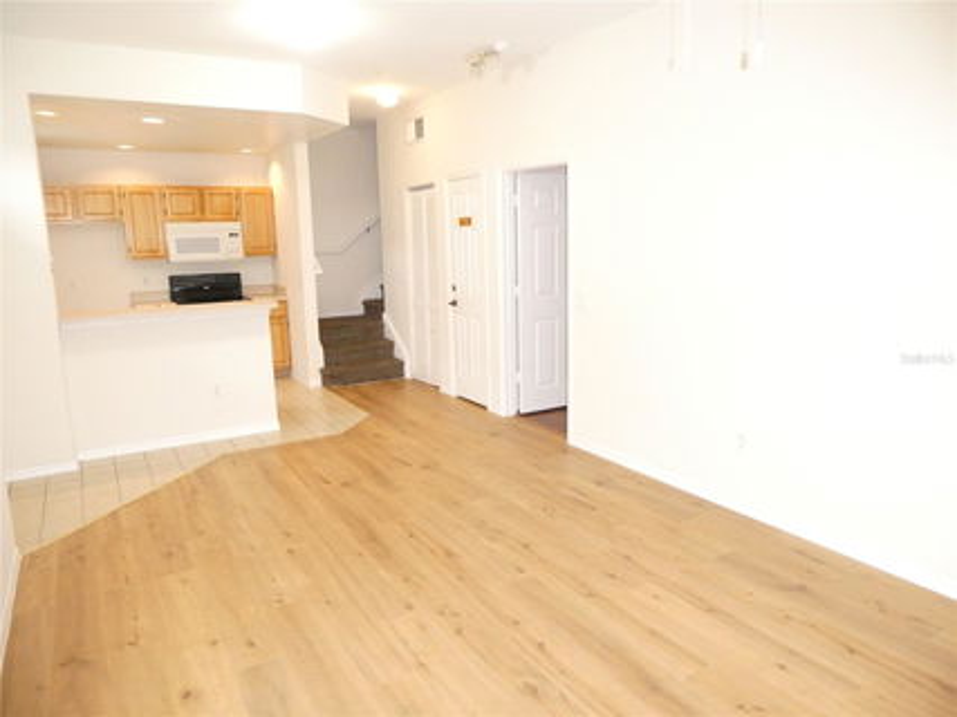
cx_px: 478
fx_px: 663
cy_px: 358
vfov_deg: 56.8
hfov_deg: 71.6
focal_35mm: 24
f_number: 7.1
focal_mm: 4.3
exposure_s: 1/60
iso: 800
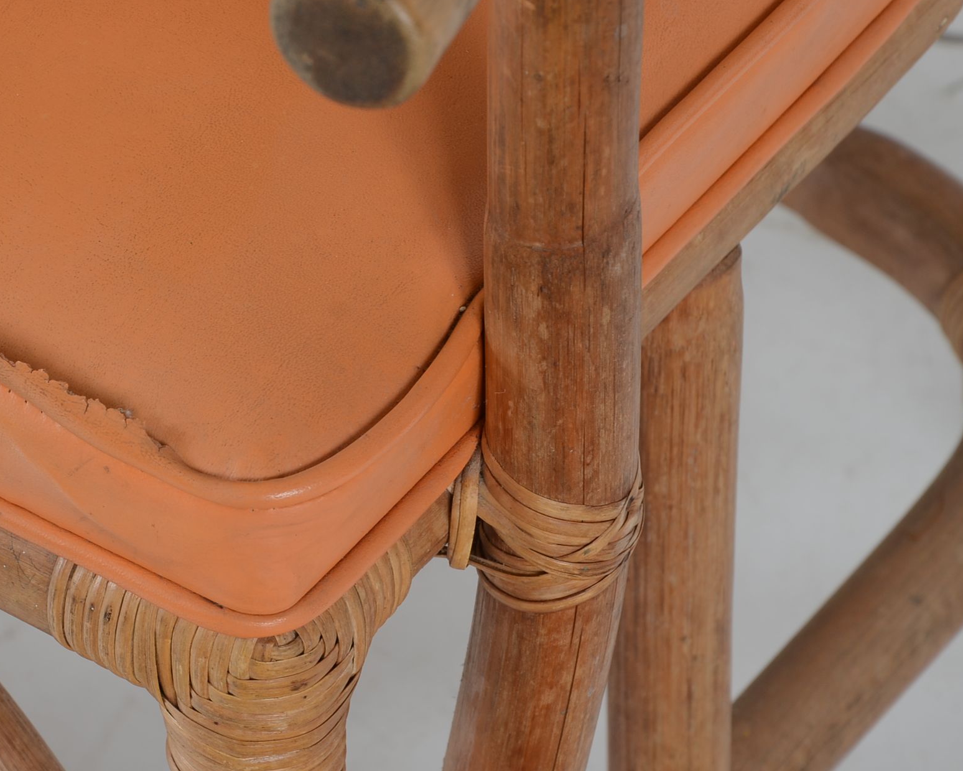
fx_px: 6692
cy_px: 403
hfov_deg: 8.2
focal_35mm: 235
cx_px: 263
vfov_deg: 6.6
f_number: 8
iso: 125
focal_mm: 105
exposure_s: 1/80
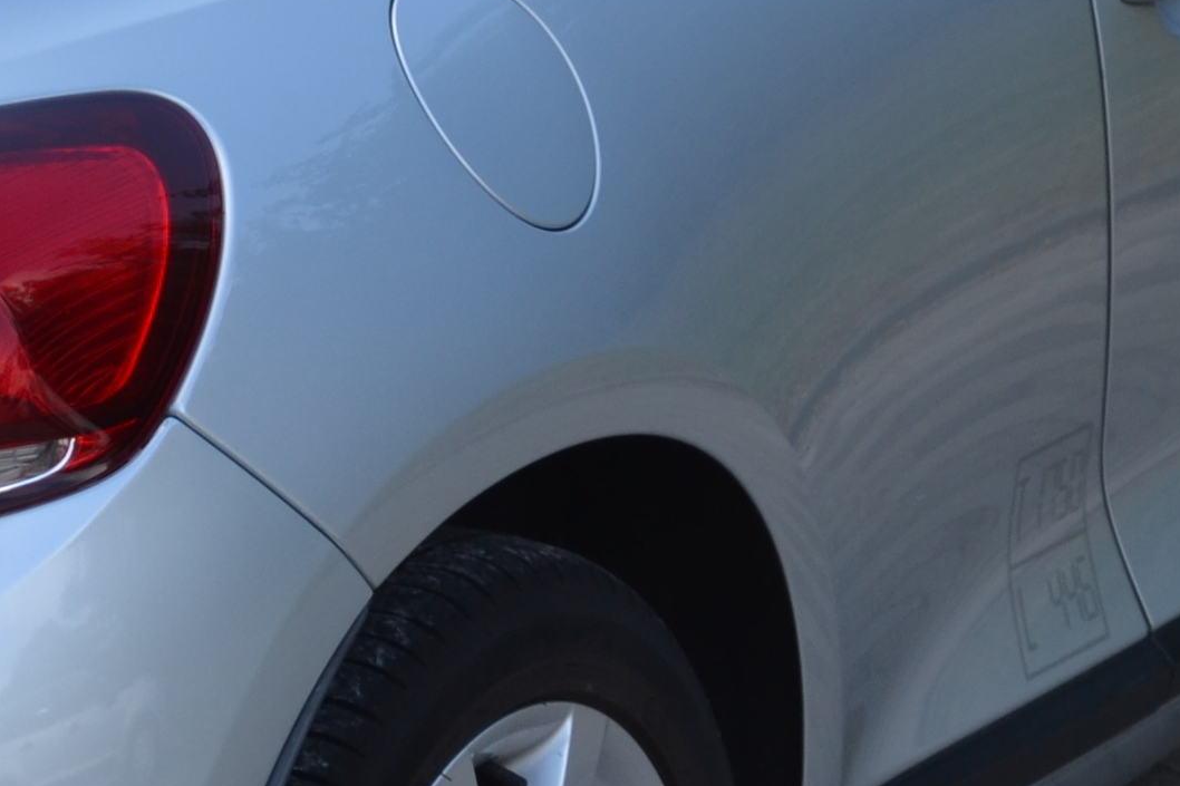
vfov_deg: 7.5
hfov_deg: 11.1
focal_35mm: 183
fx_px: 5997
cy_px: 362
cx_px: 52
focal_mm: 28
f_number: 6.3
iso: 100
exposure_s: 1/160
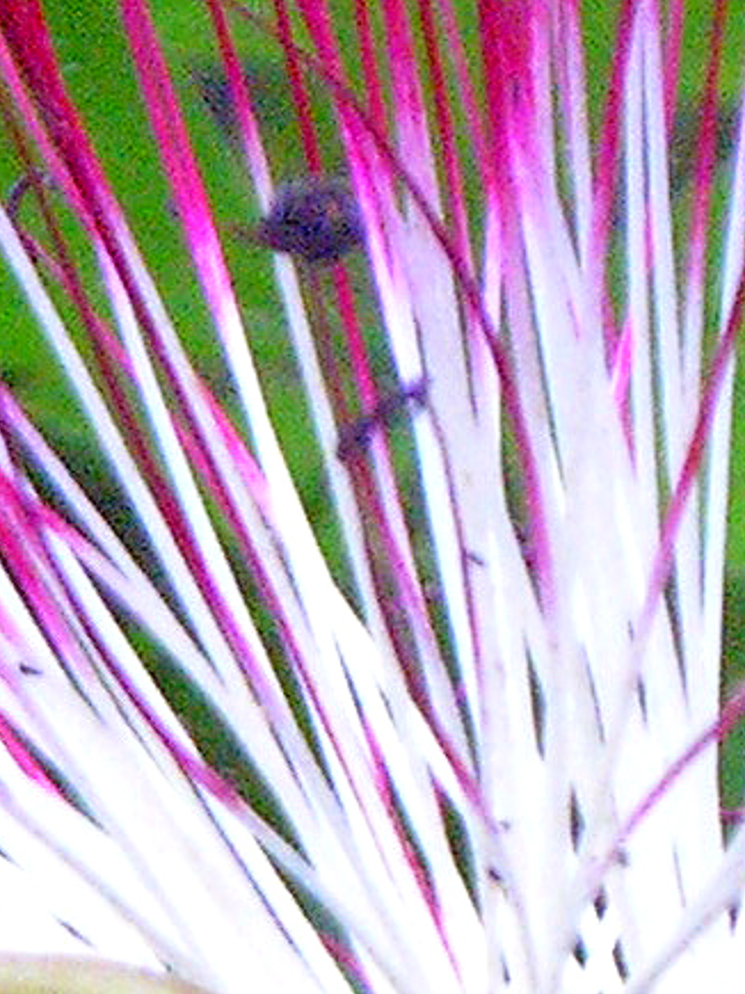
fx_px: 33820
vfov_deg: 1.7
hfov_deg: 1.3
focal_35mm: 1178
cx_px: -9
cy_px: 1328
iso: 400
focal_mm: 40
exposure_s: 1/56.8
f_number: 3.9
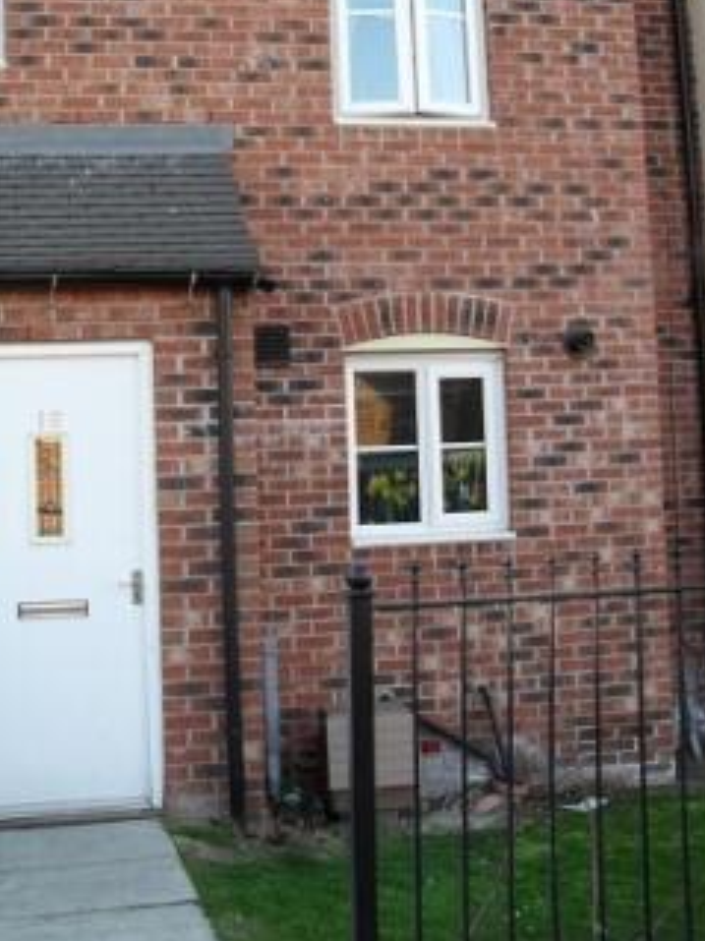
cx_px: 245
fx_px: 1304
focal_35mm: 48
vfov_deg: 39.3
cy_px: 323
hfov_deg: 30.1
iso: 100
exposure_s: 1/90
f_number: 3.2
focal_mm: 6.3
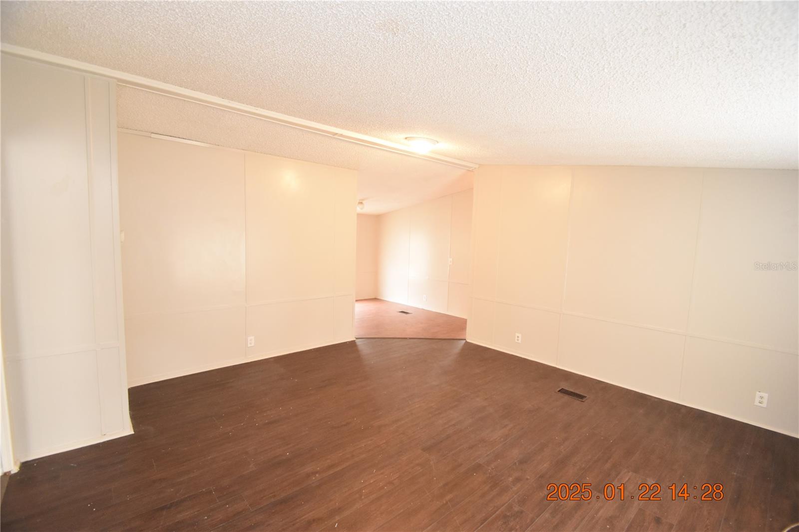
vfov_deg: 77.3
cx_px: 400
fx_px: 333
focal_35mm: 15
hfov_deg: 100.4
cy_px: 266
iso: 2500
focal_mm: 10
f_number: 3.5
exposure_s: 1/60
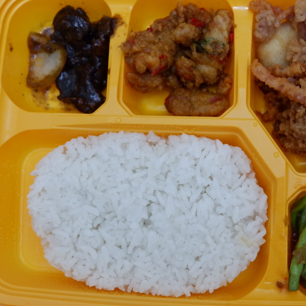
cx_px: 212
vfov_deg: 31.6
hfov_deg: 31.3
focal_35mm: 54
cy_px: 152
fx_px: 540
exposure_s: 1/13
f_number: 4.5
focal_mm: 28.2
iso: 3200
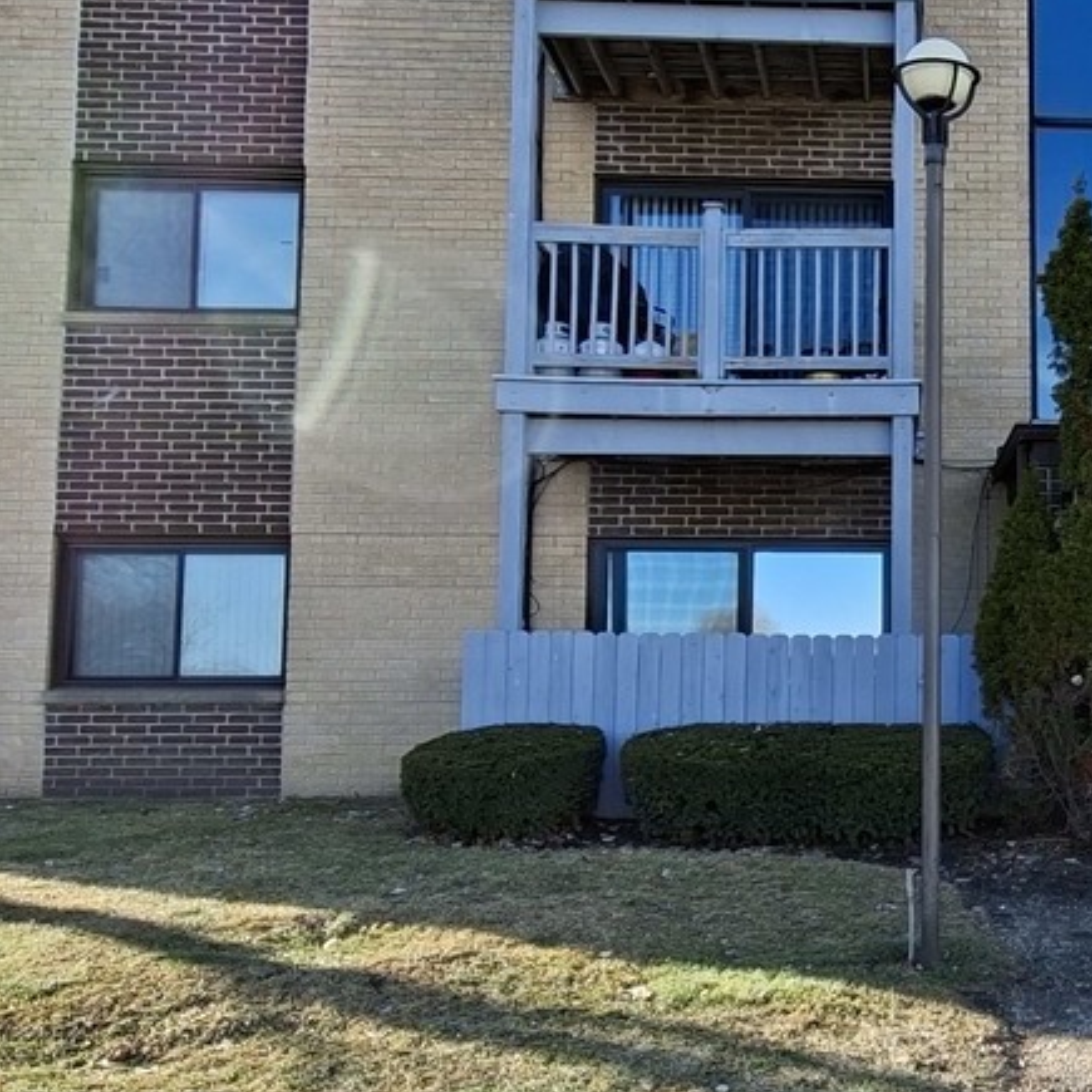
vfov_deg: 43.8
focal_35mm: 38
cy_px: 610
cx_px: 982
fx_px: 1356
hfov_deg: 40.6
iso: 40
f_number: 2.2
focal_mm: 1.74
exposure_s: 1/609
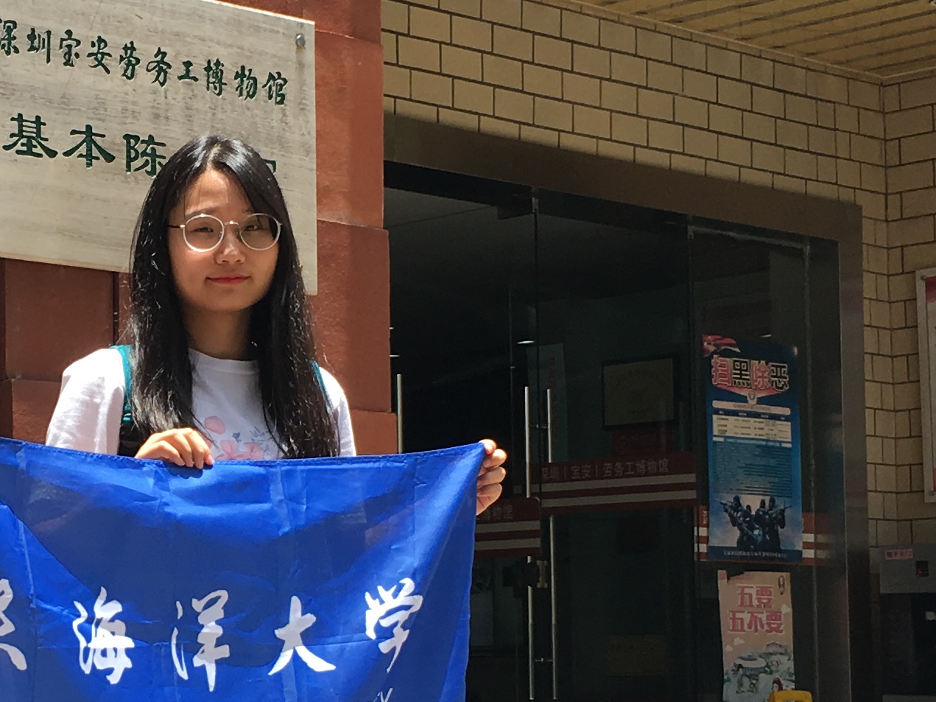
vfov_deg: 16.0
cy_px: 494
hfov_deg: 20.8
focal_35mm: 92
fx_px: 2487
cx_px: 78
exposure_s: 1/447
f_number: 2.2
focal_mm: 4.15
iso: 25
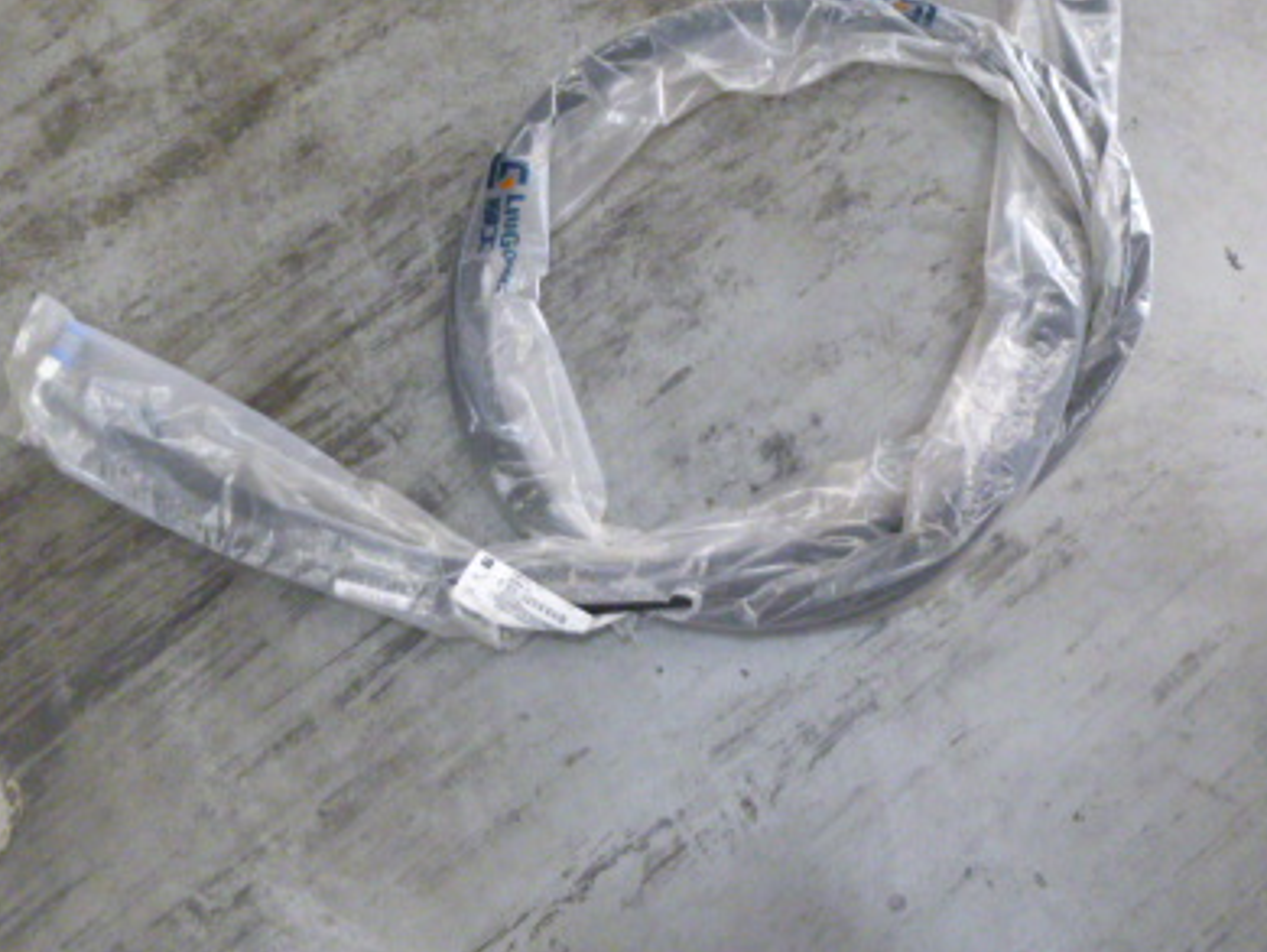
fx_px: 1502
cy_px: 231
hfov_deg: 45.7
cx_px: 650
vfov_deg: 34.4
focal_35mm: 41
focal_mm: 4.5
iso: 400
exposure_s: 1/8
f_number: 3.1
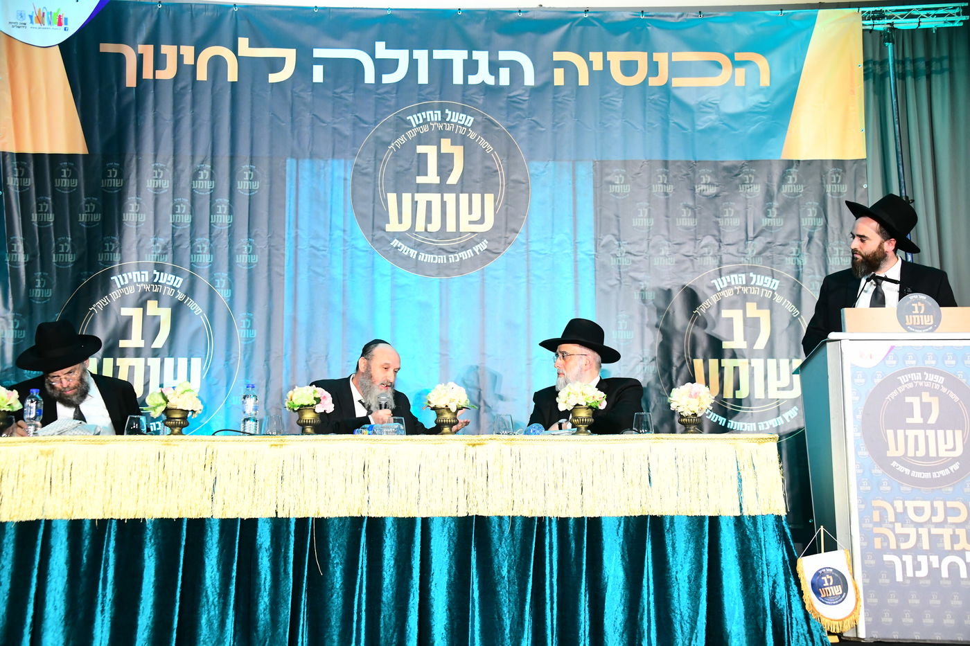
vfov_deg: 28.1
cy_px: 323
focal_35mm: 48
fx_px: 1293
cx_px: 485
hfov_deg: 41.1
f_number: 5
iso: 3200
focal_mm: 48
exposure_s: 1/125
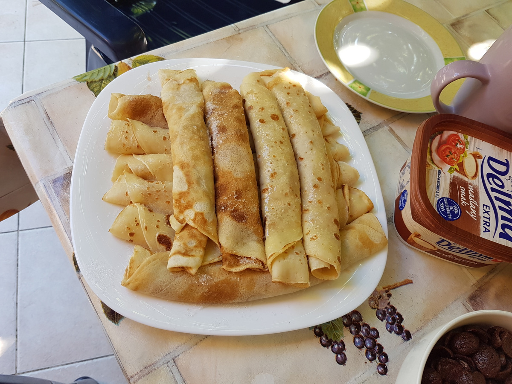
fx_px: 385
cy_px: 192
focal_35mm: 26
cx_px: 256
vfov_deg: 53.1
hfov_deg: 67.3
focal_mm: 4.2
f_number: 1.7
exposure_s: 1/100
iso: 50
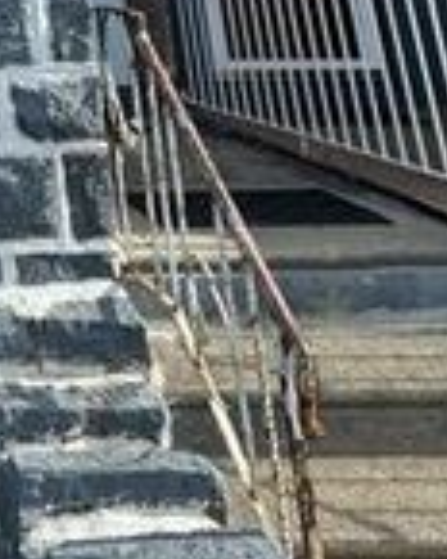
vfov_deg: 23.2
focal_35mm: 63
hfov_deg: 19.8
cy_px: -314
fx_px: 1042
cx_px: -285
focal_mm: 2.22
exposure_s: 1/664
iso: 40
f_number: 2.2
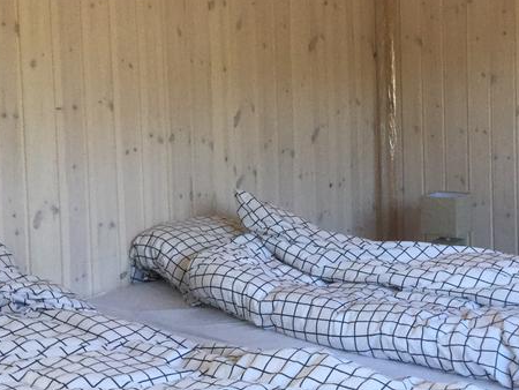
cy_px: 118
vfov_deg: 23.5
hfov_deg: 31.1
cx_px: 303
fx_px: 930
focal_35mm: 62
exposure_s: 1/33
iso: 40
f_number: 2.4
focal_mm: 3.3
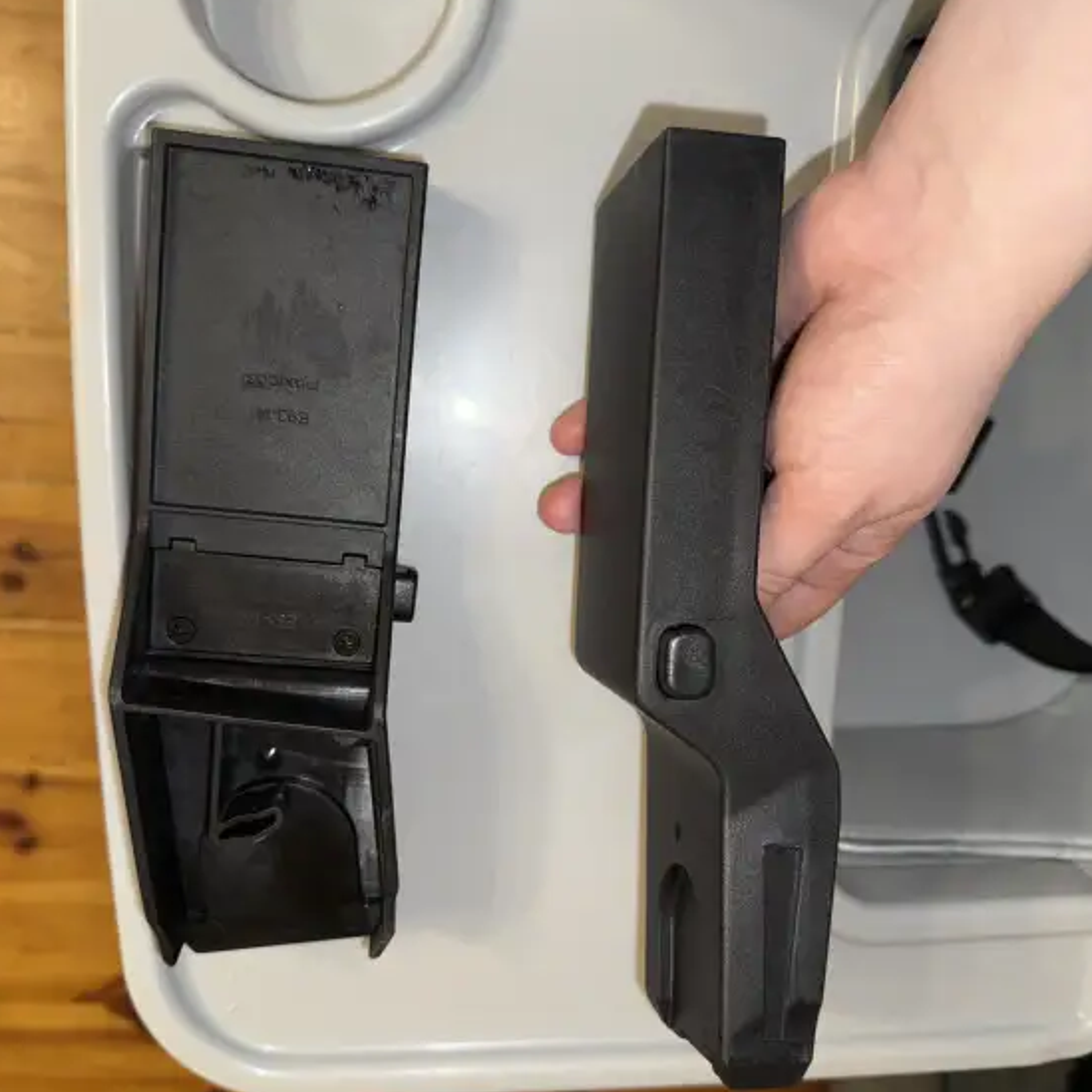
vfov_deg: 55.5
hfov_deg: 55.6
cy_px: 605
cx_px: 534
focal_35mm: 29
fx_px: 1035
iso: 50
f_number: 1.78
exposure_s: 1/30
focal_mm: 6.76
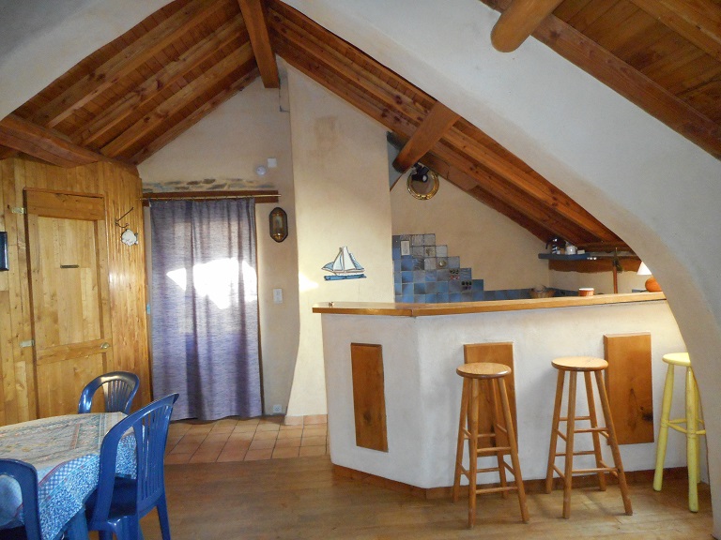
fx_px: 521
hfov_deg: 69.4
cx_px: 360
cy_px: 270
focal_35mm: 25
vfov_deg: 54.9
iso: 560
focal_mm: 4.5
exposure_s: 1/25
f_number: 3.7
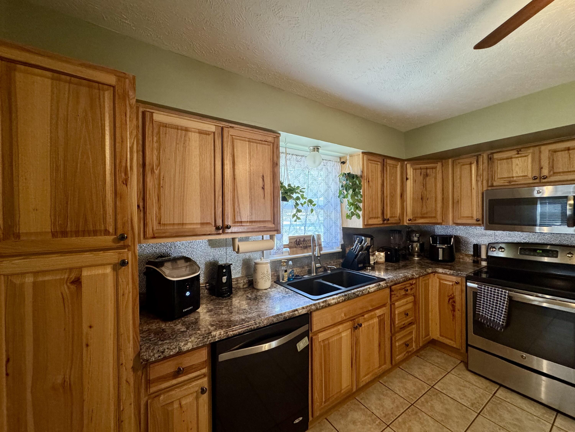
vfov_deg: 85.7
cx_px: 288
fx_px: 233
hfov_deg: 102.1
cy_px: 216
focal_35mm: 14
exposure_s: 1/60
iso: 400
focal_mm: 2.22
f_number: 2.2
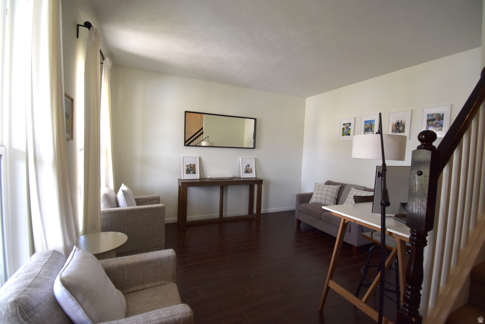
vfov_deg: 77.3
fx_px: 202
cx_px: 242
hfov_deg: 100.4
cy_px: 162
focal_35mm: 15
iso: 400
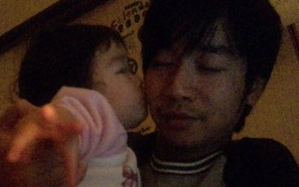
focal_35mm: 54
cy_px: 203
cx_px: 131
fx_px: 440
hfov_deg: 37.5
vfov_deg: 22.7
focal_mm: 4.82
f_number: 2.8
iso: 800
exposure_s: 1
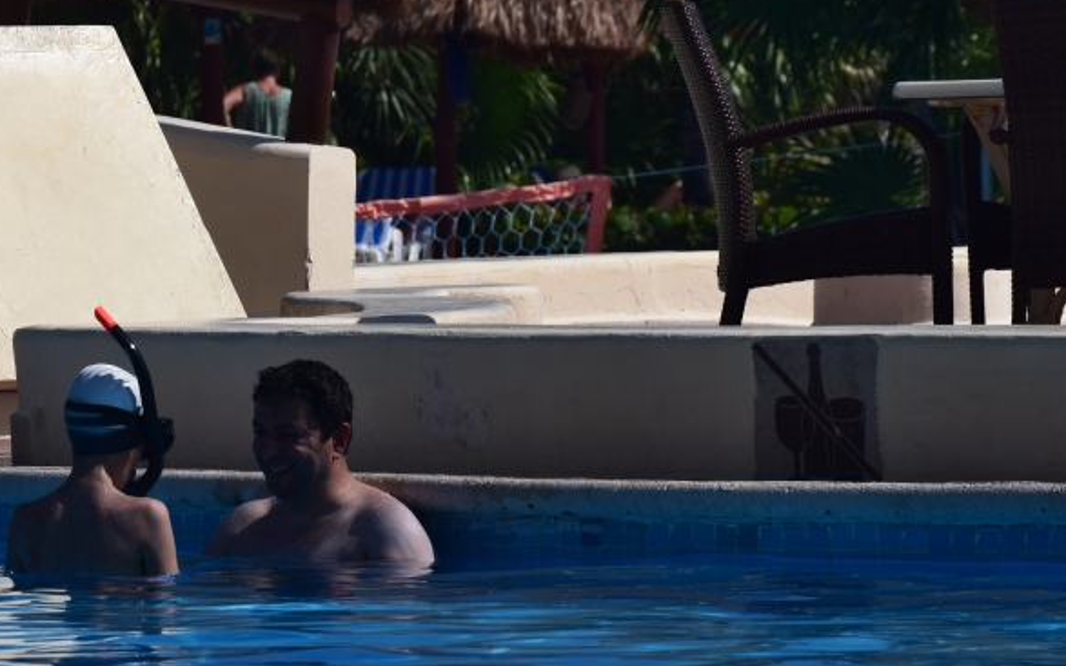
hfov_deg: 4.8
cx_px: 263
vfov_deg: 3.0
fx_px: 12781
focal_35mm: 440
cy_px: 359
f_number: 11
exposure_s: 1/640
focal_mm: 165
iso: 200
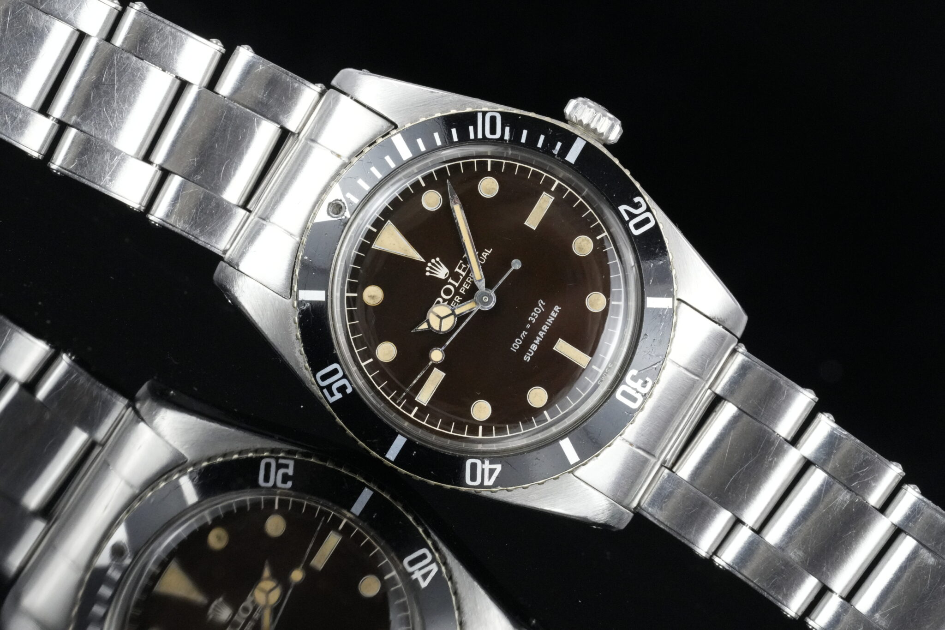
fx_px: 2756
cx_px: 472
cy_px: 315
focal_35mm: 105
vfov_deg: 13.0
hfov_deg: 19.5
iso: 12800
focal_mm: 105
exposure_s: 1/100
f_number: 18
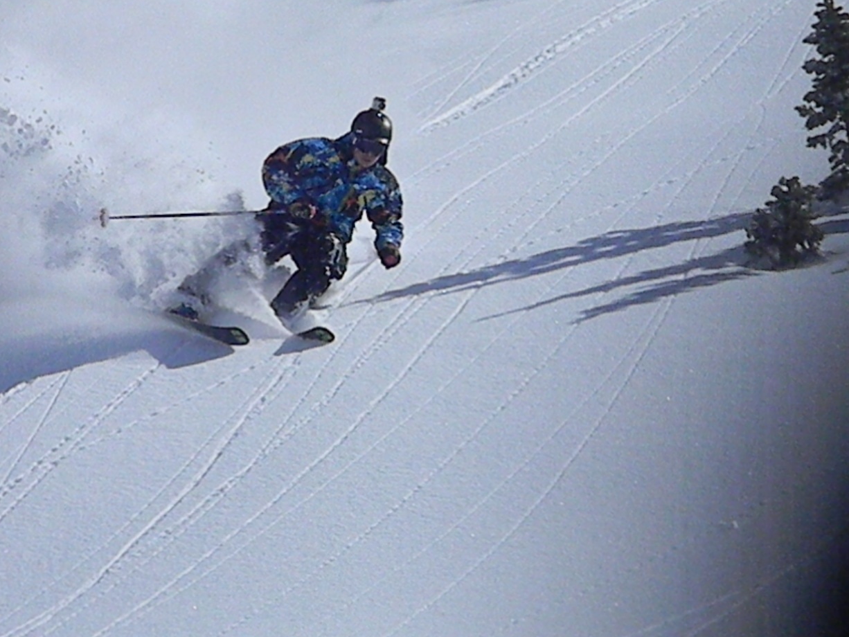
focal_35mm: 304
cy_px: 215
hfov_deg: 6.5
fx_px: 7457
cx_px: 332
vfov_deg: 4.9
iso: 689
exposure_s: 1/2525
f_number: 10.4
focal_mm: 33.1
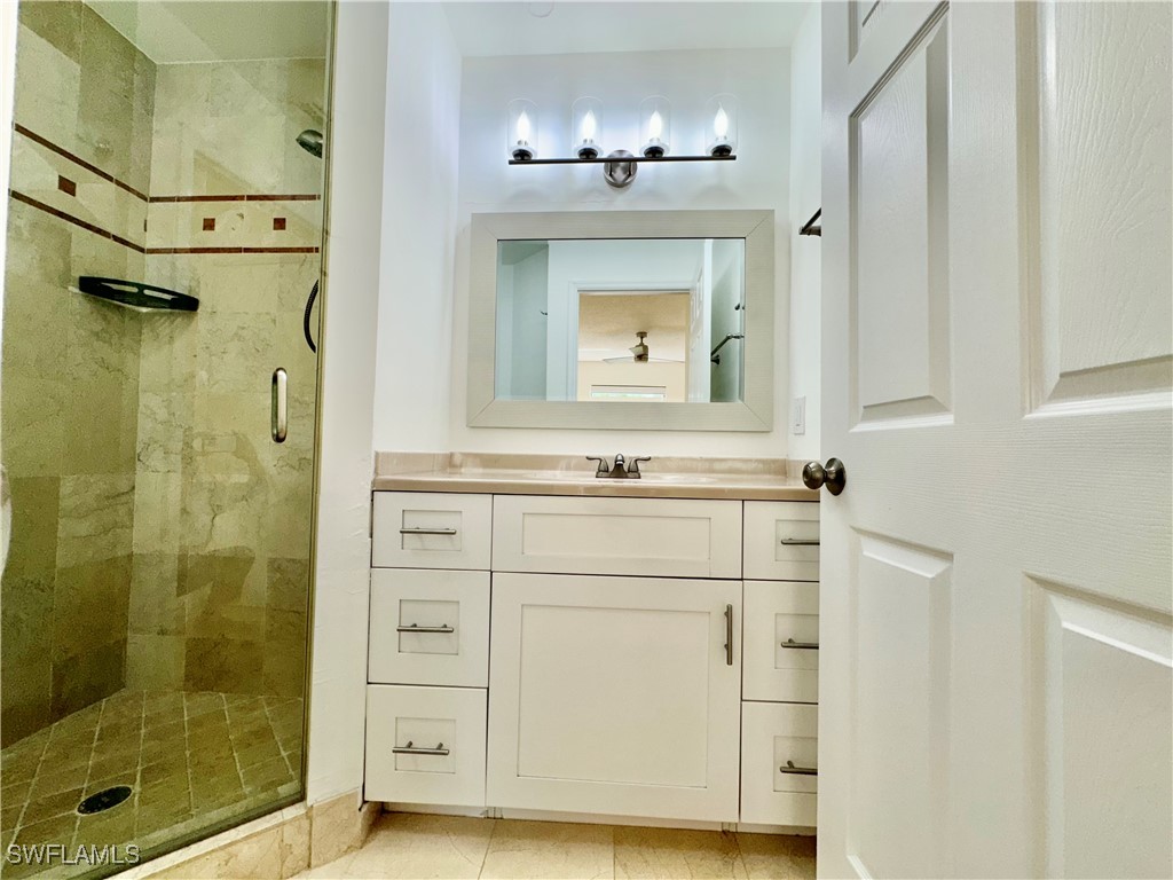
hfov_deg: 102.1
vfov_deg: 85.7
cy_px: 440
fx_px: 474
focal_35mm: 14
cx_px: 586
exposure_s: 1/120
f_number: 2.2
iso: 50
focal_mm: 2.22
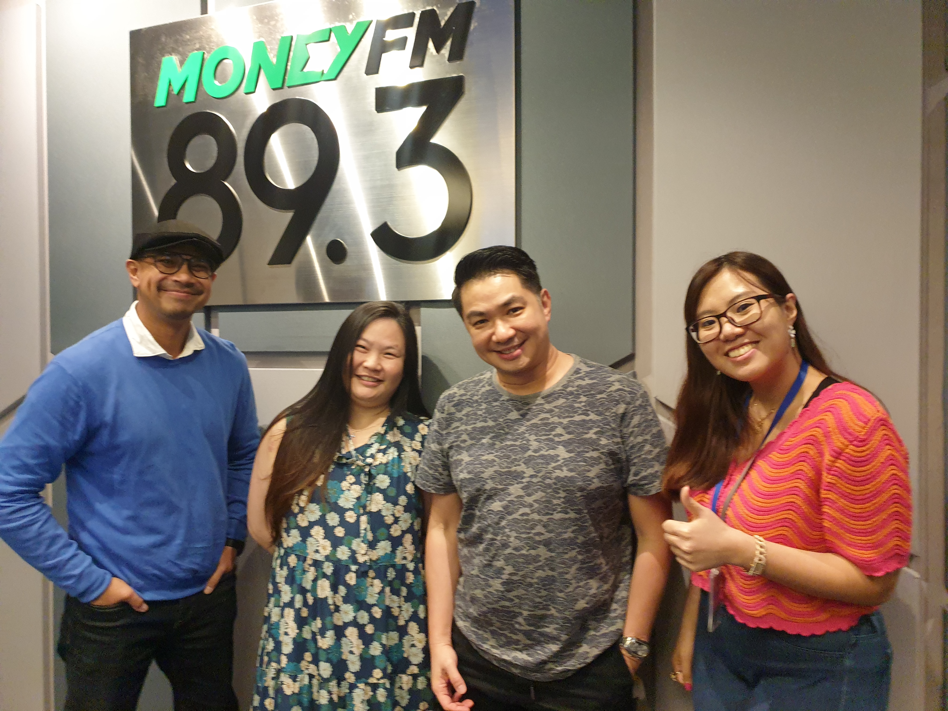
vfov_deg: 53.1
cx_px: 474
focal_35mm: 26
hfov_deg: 67.3
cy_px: 356
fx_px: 712
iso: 320
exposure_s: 1/50
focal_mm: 4.3
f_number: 1.5
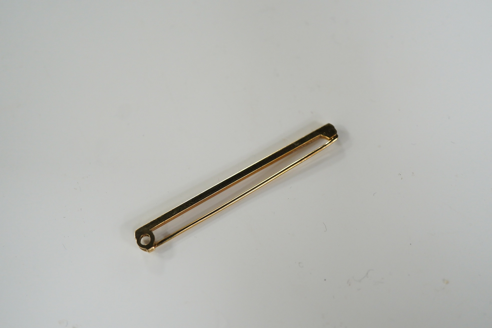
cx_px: 246
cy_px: 164
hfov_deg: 43.6
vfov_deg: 29.9
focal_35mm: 45
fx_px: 615
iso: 1250
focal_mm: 30
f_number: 3.5
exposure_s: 1/125
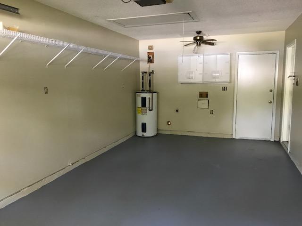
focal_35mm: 28
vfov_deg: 49.7
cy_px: 113
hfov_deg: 63.4
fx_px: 244
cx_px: 151
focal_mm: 3.99
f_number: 1.8
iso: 100
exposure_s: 1/13
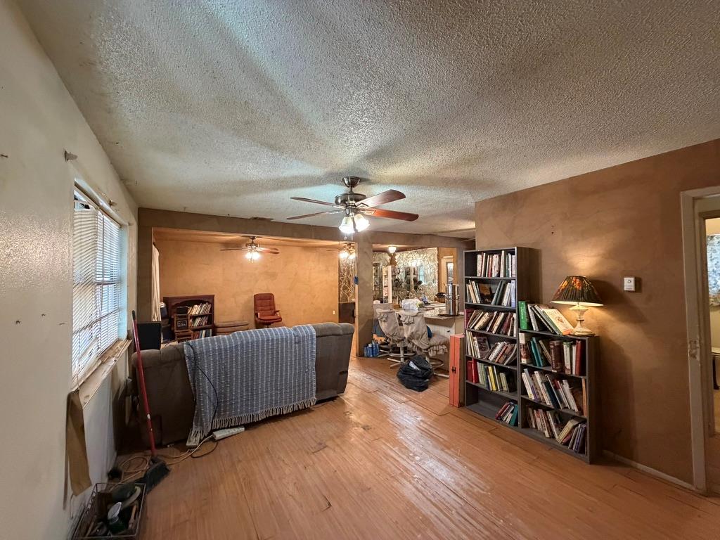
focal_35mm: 14
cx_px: 360
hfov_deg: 102.1
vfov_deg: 85.7
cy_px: 270
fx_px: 291
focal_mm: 2.22
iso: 500
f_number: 2.2
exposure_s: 1/60
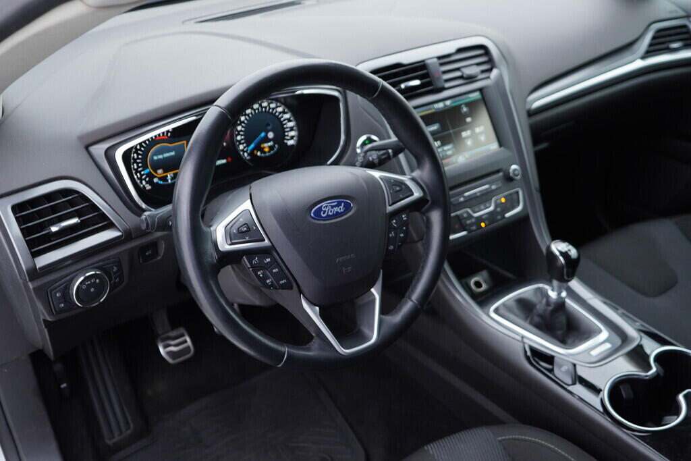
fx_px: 691
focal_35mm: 36
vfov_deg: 36.9
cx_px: 346
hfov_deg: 53.1
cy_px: 230
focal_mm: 24
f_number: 2.8
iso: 160
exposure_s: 1/40
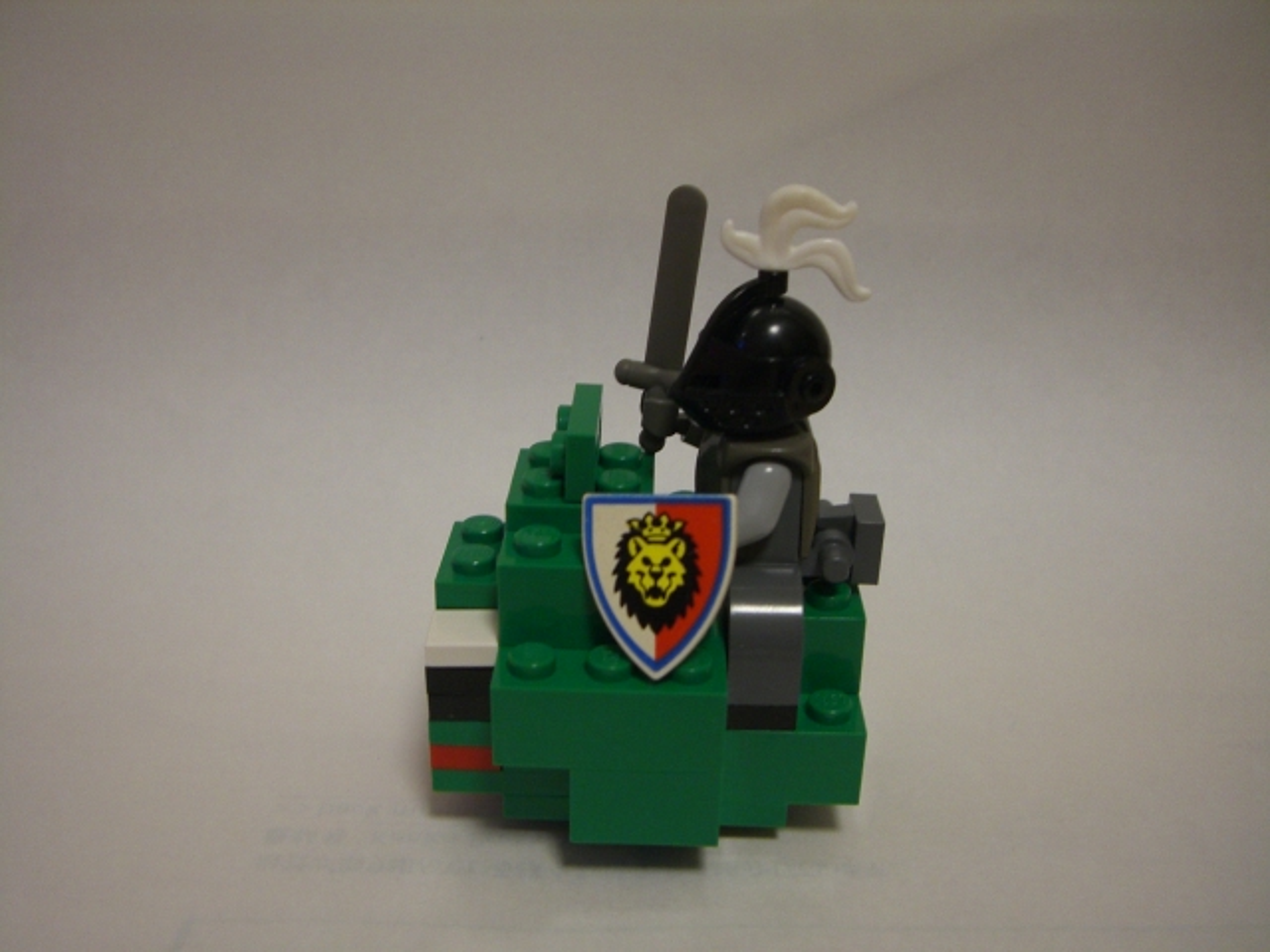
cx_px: 635
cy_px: 476
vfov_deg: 37.7
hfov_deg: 49.0
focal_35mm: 38
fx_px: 1394
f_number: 2.7
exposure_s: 1/25
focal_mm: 6.2
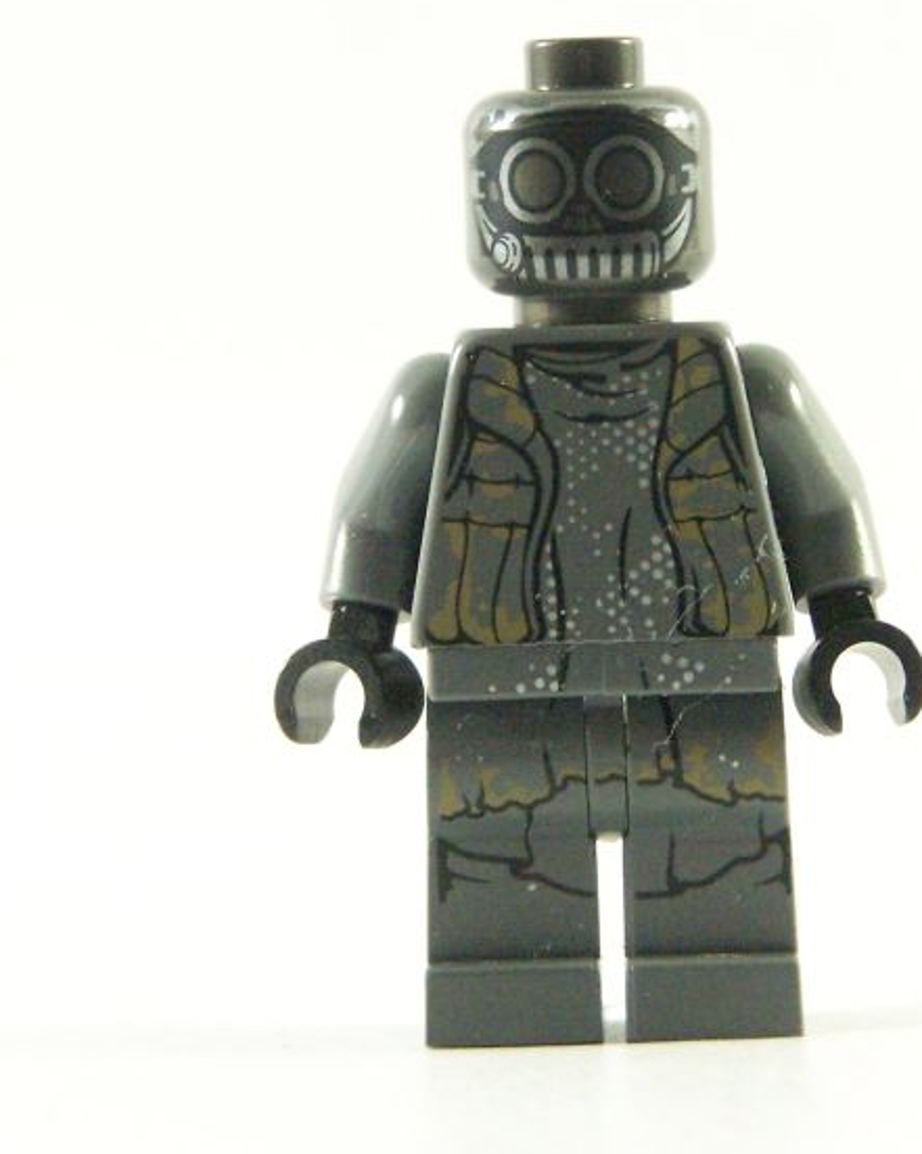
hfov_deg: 7.3
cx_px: 617
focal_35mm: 212
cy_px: 489
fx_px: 7237
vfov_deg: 9.1
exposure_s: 1/60
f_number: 3.6
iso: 400
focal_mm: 19.4
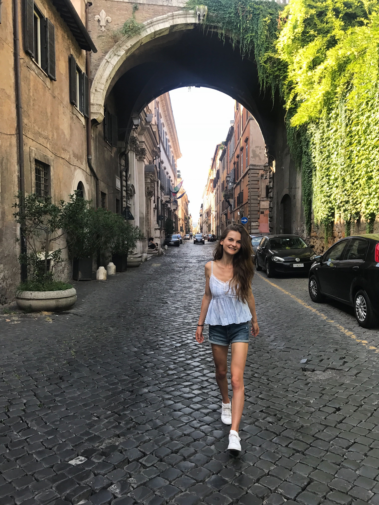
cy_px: 252
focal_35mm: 28
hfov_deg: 49.7
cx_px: 190
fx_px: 409
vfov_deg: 63.4
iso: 20
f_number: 1.8
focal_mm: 3.99
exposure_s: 1/323
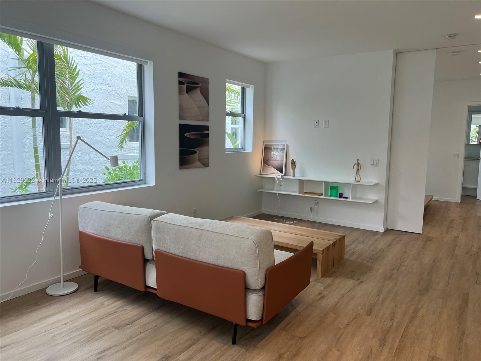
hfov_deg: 67.3
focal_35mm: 26
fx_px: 361
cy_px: 180
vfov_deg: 53.1
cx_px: 240
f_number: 1.5
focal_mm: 5.7
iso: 50
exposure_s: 1/236
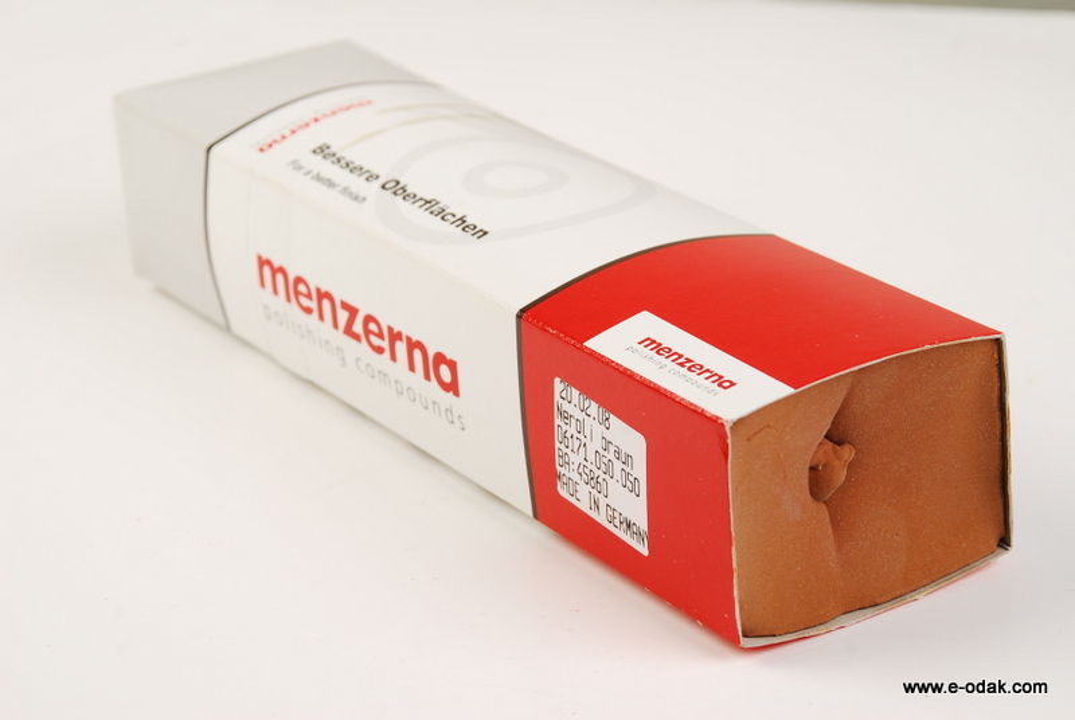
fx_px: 3140
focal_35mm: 105
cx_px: 538
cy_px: 360
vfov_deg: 13.1
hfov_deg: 19.4
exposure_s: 1/60
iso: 100
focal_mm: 70
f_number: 10
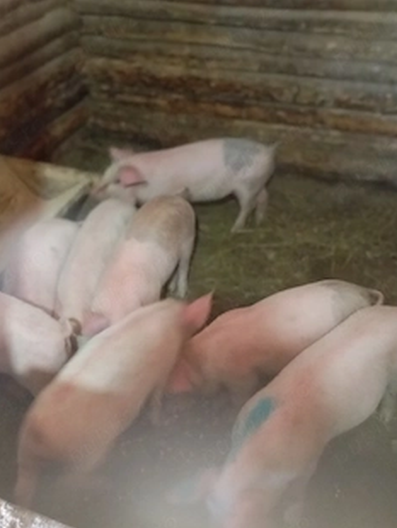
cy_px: 310
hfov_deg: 39.5
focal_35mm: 36
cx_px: 157
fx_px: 550
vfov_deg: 51.1
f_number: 1.8
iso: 6400
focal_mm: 4.27
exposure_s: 1/16.7
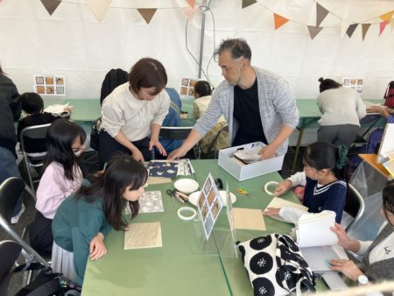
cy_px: 148
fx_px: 319
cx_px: 197
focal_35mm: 28
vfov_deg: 49.8
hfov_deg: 63.4
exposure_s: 1/120
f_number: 1.8
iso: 40
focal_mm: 3.99
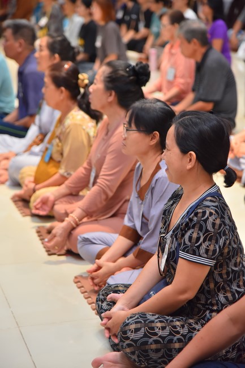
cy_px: 184
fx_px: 1072
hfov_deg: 13.0
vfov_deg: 19.5
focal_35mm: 105
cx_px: 122
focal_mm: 105
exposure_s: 1/100
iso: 1250
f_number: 5
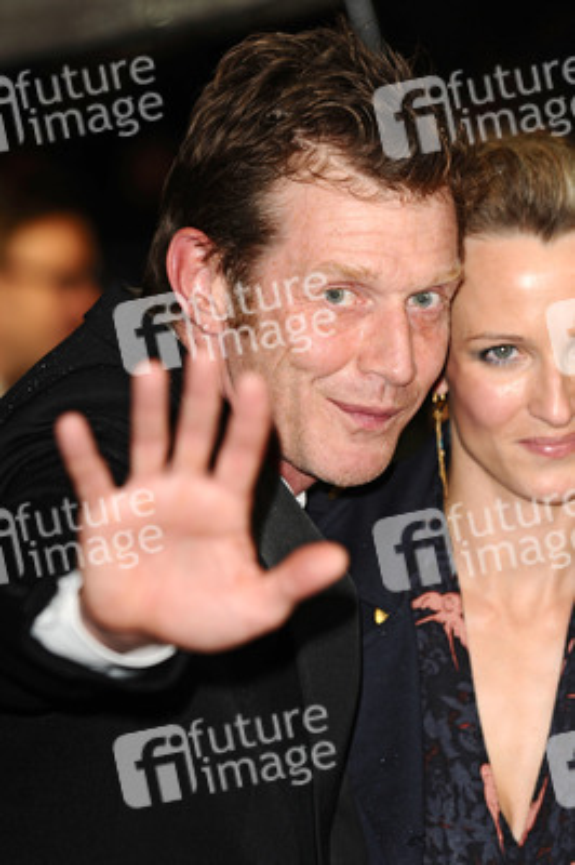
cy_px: 432
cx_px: 288
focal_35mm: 262
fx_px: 6299
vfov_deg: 7.9
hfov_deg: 5.2
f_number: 4.5
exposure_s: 1/160
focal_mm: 175
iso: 320
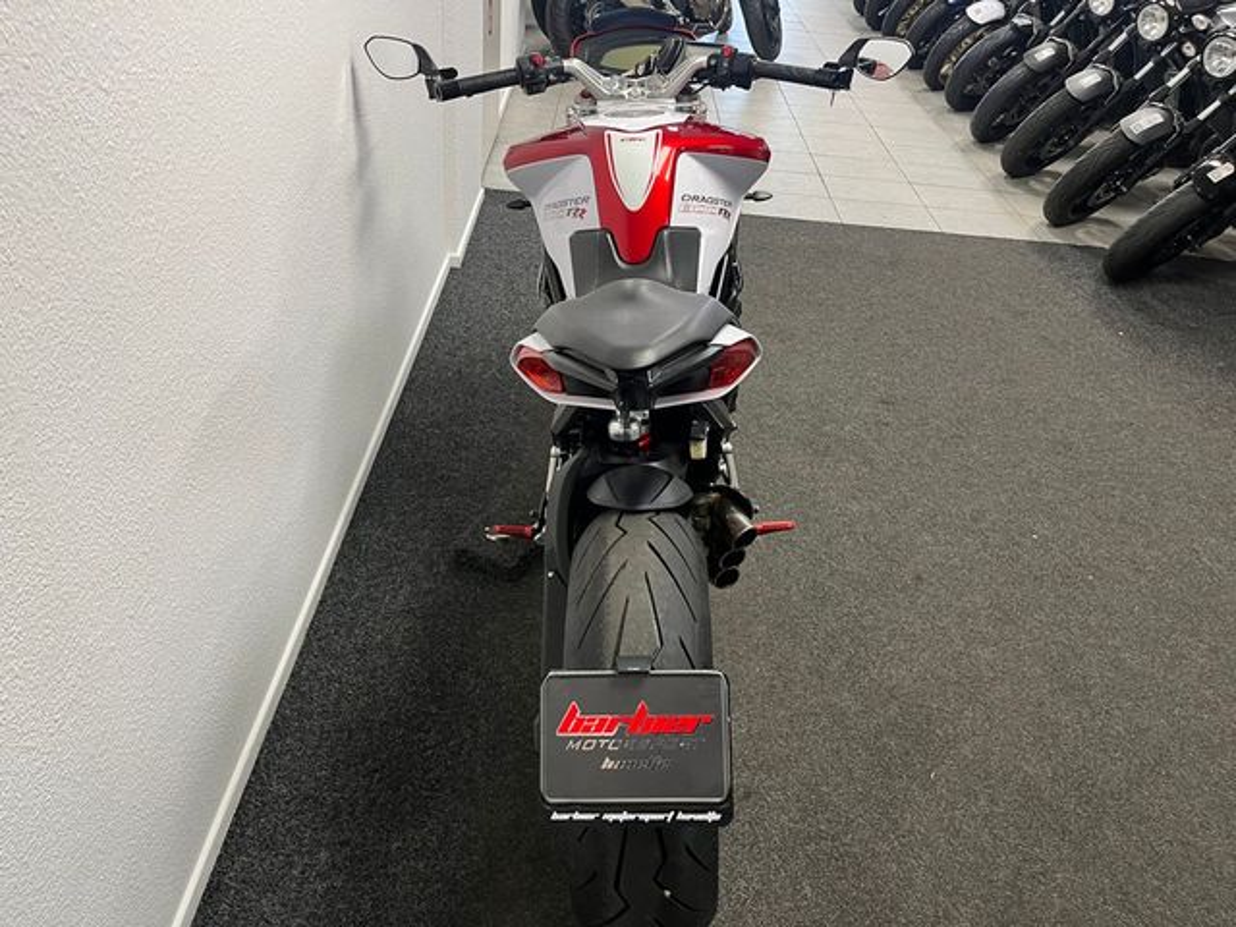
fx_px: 928
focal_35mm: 26
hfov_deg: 67.3
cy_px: 464
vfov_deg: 53.1
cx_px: 618
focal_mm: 5.1
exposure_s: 1/50
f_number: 1.6
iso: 100
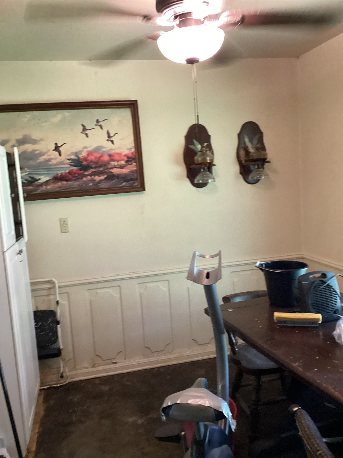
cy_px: 229
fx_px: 410
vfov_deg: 58.4
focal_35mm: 31
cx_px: 172
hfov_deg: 45.4
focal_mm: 3.3
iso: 320
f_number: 2.4
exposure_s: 1/30
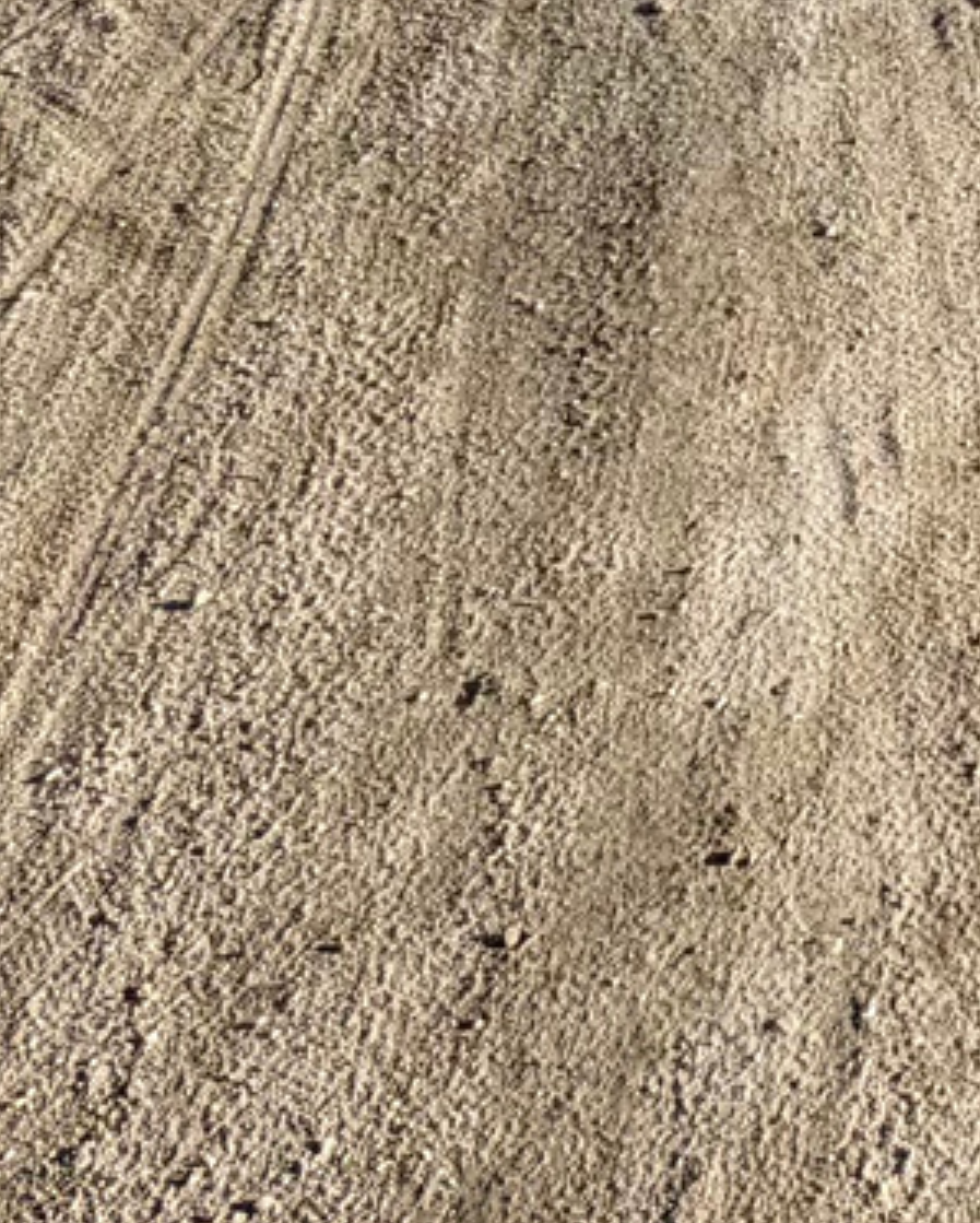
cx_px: 1642
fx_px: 2716
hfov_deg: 17.5
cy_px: -515
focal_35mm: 75
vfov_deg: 21.9
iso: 25
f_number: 2.2
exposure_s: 1/770
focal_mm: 2.22
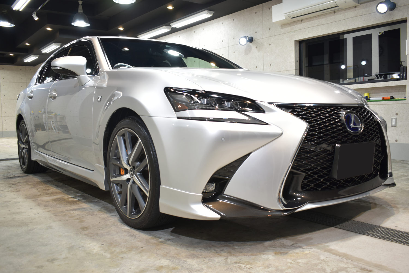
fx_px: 375
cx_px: 204
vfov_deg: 40.0
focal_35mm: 33
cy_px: 136
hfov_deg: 57.2
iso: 400
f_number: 3.8
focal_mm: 22
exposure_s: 1/50
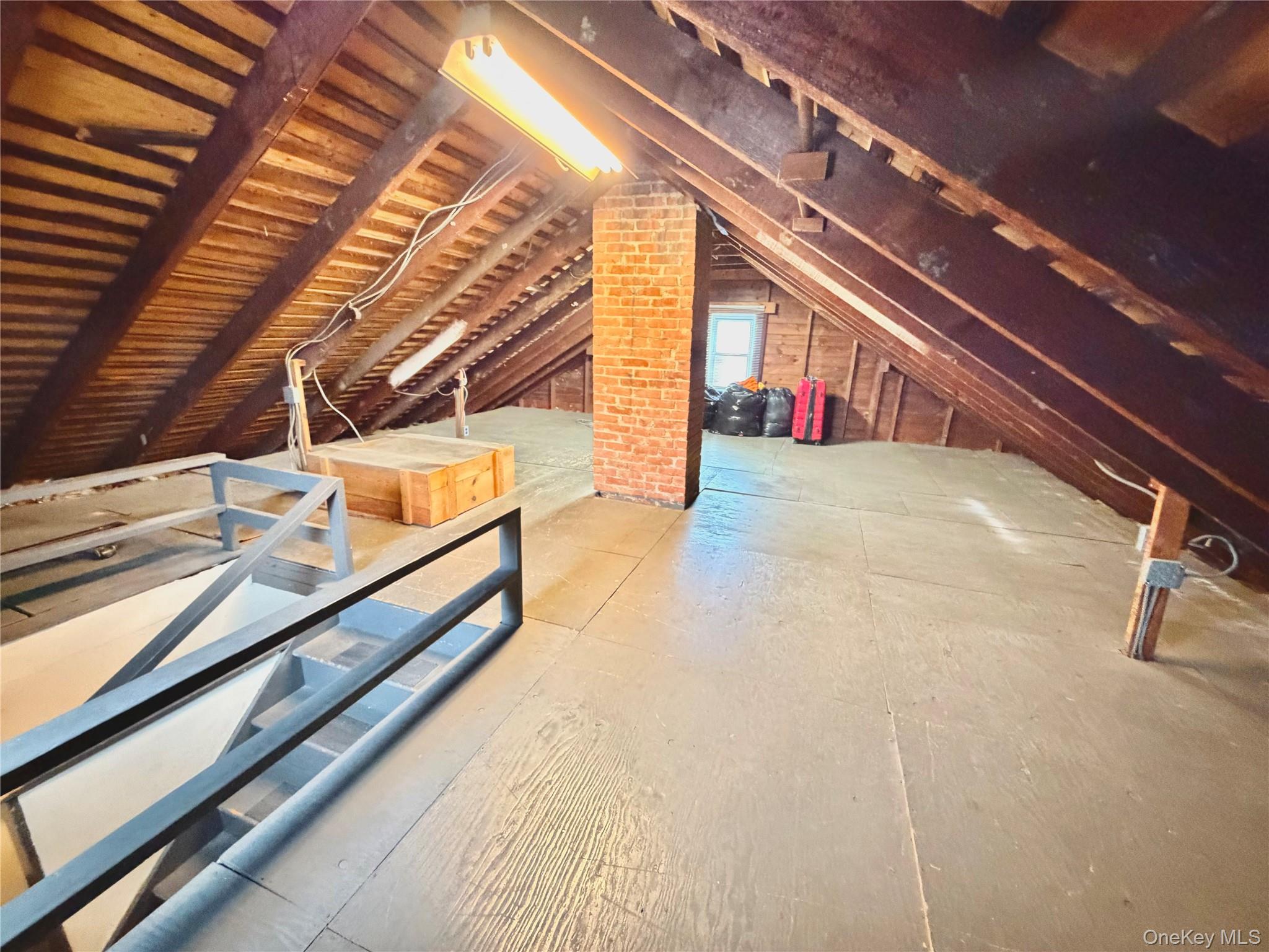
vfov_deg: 85.7
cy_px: 476
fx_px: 513
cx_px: 634
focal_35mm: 14
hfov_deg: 102.1
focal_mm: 2.22
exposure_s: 1/30
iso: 1600
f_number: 2.2
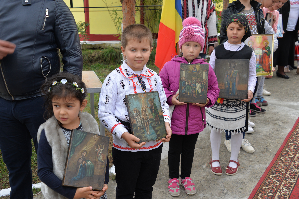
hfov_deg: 50.7
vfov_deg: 35.1
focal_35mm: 38
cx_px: 150
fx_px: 316
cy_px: 100
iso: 200
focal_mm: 38
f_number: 6.3
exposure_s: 1/160
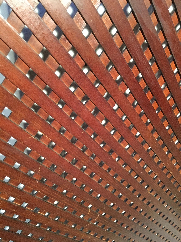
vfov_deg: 61.7
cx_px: 90
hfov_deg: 48.2
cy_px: 121
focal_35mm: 29
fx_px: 202
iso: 320
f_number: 2.2
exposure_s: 1/17
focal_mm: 4.15
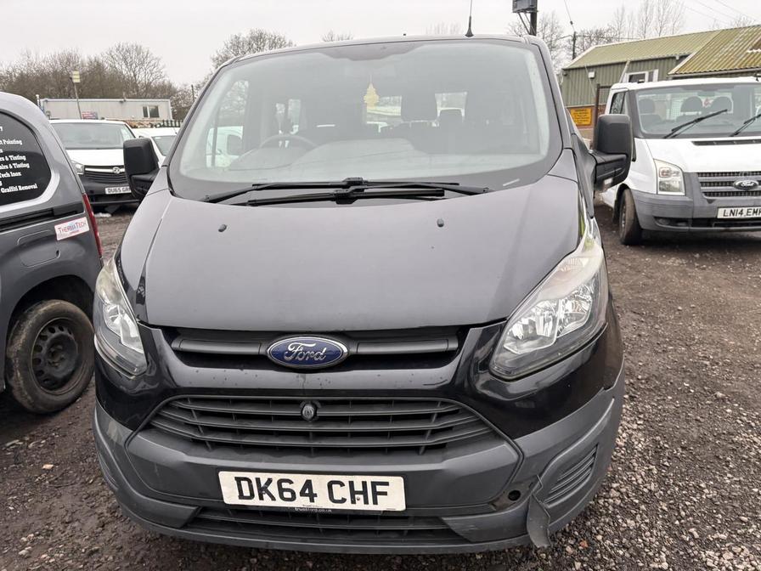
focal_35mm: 26
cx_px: 380
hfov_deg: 67.3
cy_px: 286
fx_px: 572
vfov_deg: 53.1
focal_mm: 5.96
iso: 50
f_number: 1.6
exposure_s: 1/462
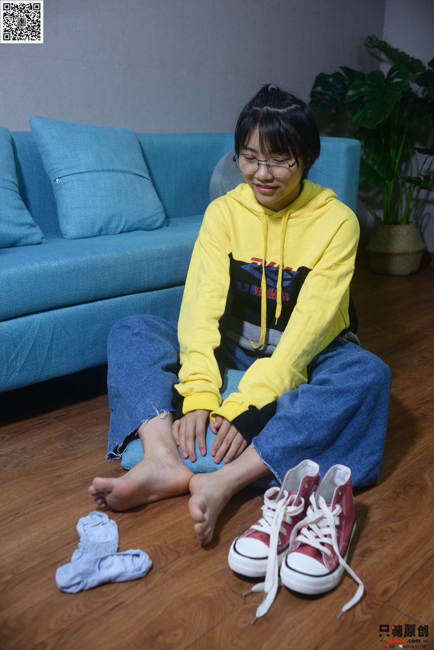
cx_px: 217
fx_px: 632
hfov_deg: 37.9
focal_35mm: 35
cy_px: 325
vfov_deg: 54.4
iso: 800
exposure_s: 1/160
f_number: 5
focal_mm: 35
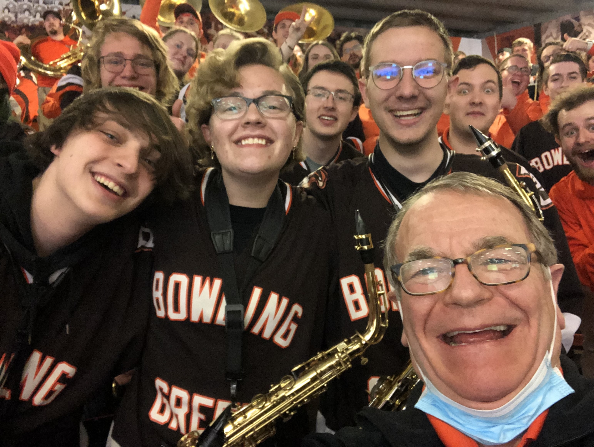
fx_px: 549
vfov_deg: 44.2
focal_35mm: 32
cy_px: 224
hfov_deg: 56.8
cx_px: 297
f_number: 2.2
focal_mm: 2.87
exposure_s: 1/30
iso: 400
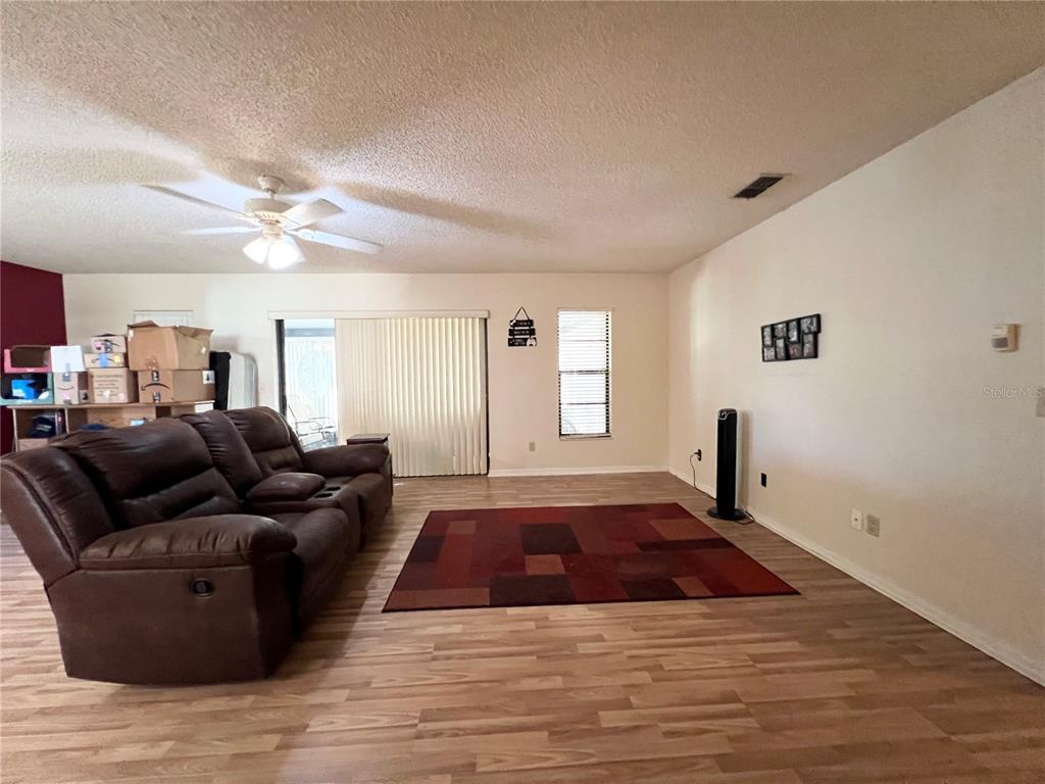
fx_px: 392
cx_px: 522
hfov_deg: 106.2
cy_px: 392
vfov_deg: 89.9
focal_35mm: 13
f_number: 1.8
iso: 640
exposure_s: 1/60
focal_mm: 1.57
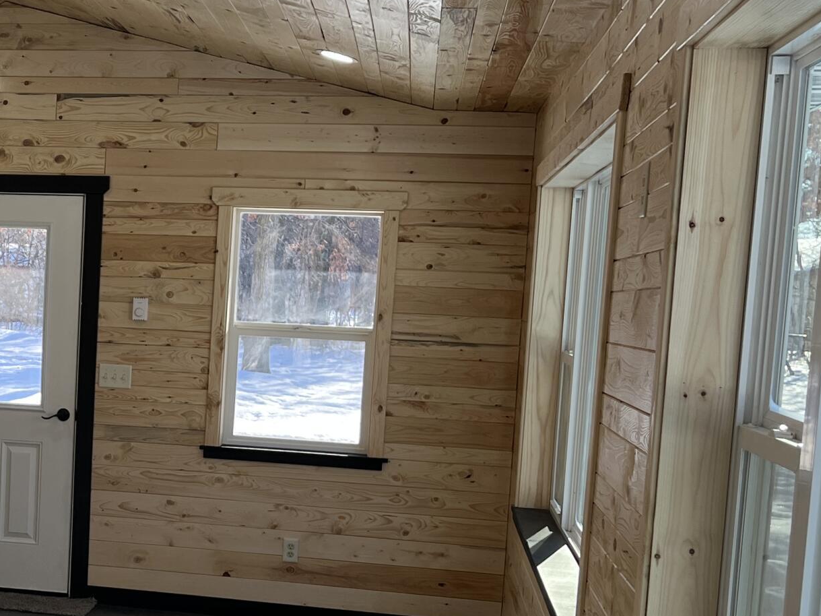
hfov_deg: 28.9
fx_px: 1518
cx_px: 61
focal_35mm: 64
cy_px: 430
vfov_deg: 22.8
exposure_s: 1/234
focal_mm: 5.1
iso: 40
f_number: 1.6
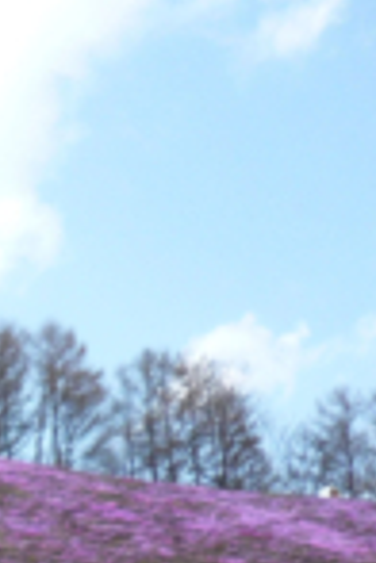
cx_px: -645
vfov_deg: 14.1
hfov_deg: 8.6
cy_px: 739
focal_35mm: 140
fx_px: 2193
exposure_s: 1/500
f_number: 2.8
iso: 100
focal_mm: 5.5
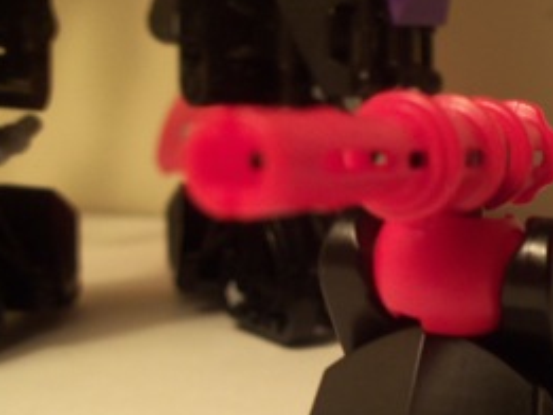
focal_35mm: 71
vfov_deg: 20.5
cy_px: 320
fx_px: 1135
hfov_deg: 24.7
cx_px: 667
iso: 80
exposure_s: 1/30
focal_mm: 5.2
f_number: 3.4
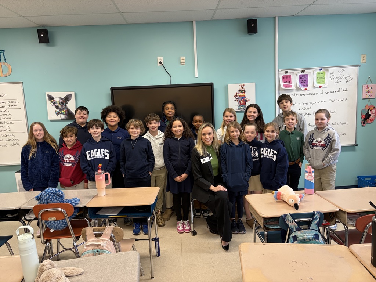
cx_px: 188
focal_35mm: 26
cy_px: 141
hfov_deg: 67.3
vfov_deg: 53.1
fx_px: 282
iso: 160
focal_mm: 5.96
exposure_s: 1/60
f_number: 1.6
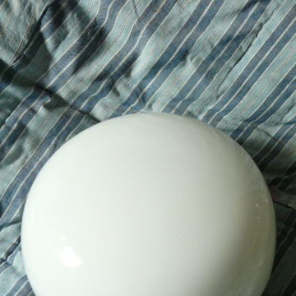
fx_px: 426
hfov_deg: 36.5
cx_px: 252
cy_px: 194
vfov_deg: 38.0
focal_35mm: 44
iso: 200
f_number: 2.8
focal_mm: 4.6
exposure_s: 1/20
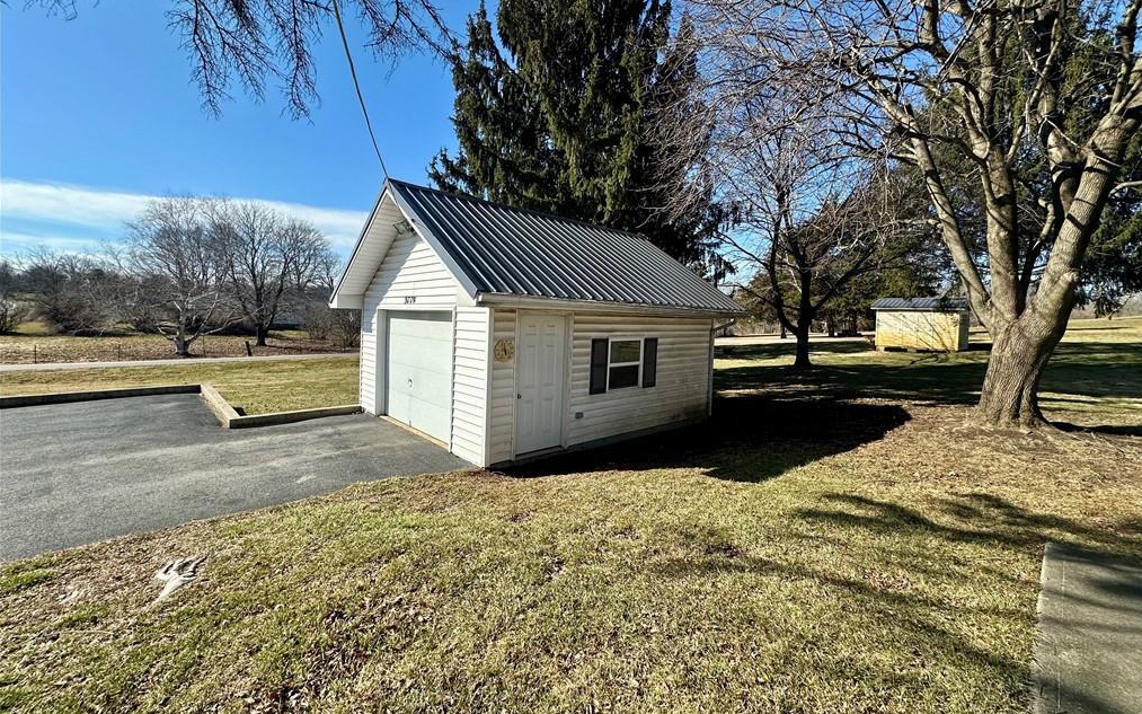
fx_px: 467
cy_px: 327
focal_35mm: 15
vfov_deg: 74.6
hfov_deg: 101.5
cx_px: 576
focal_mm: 2.22
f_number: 2.2
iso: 40
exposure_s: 1/1531
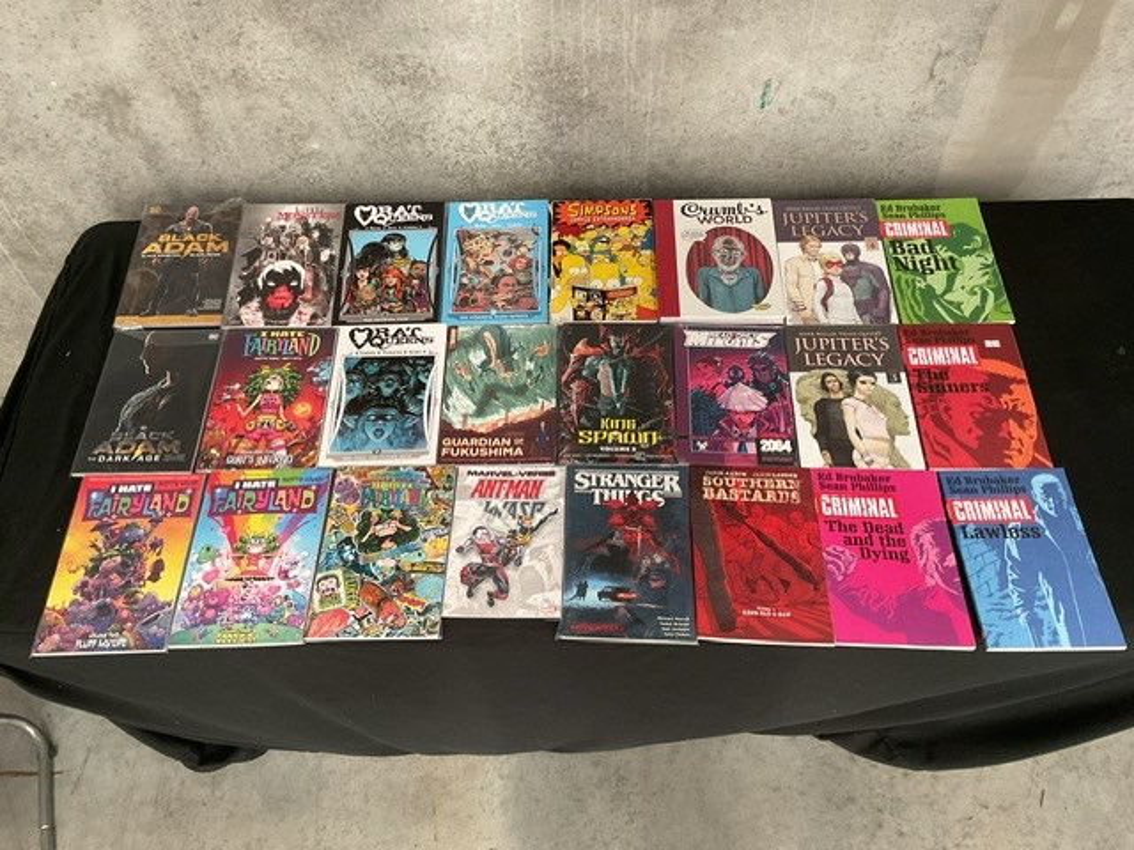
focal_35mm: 29
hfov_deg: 61.7
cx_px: 567
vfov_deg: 48.2
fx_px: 950
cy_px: 425
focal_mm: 3
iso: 125
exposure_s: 1/50
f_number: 1.8
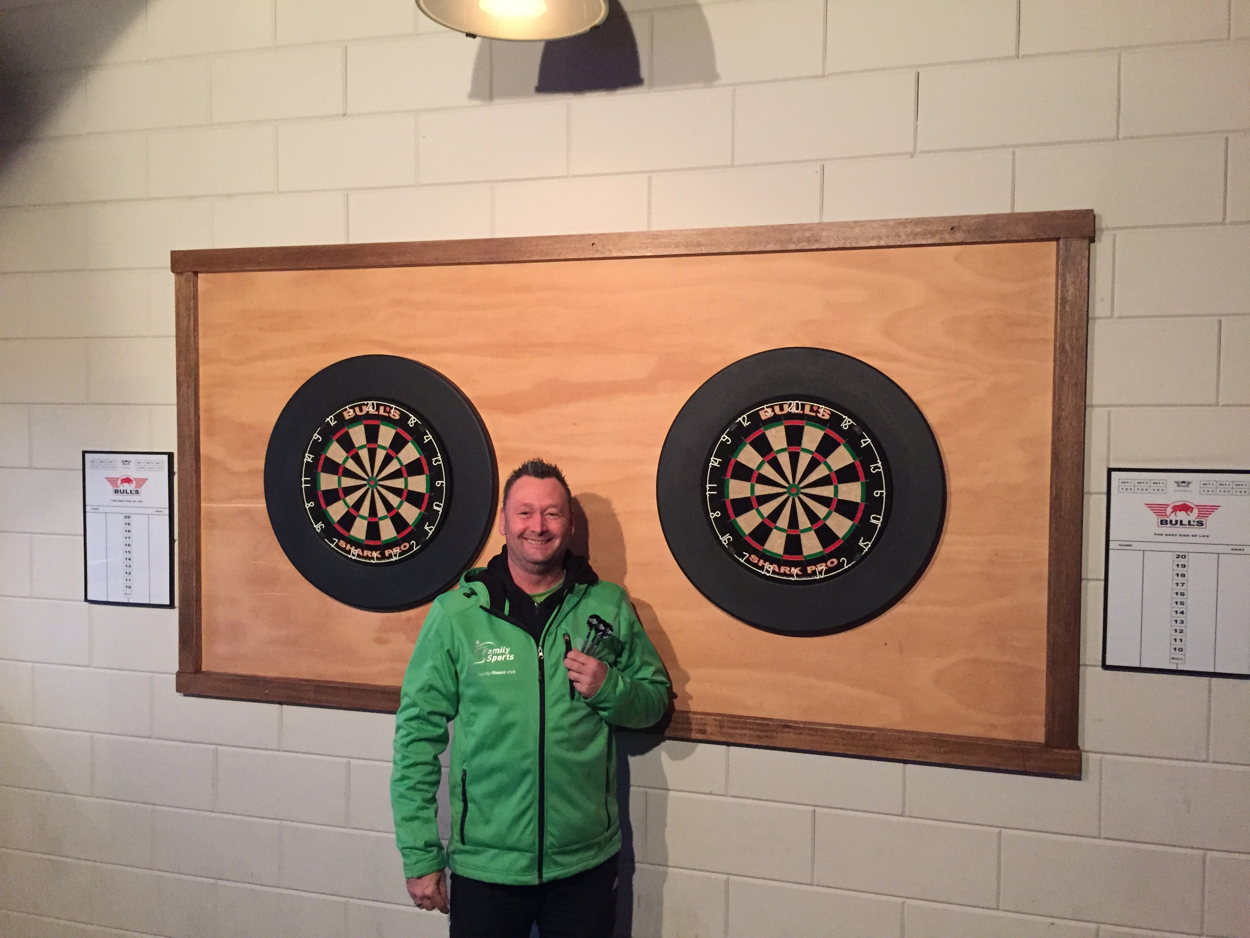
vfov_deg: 48.2
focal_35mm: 29
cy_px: 469
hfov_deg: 61.7
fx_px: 1047
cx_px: 625
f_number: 2.2
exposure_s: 1/17
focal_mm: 4.15
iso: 320
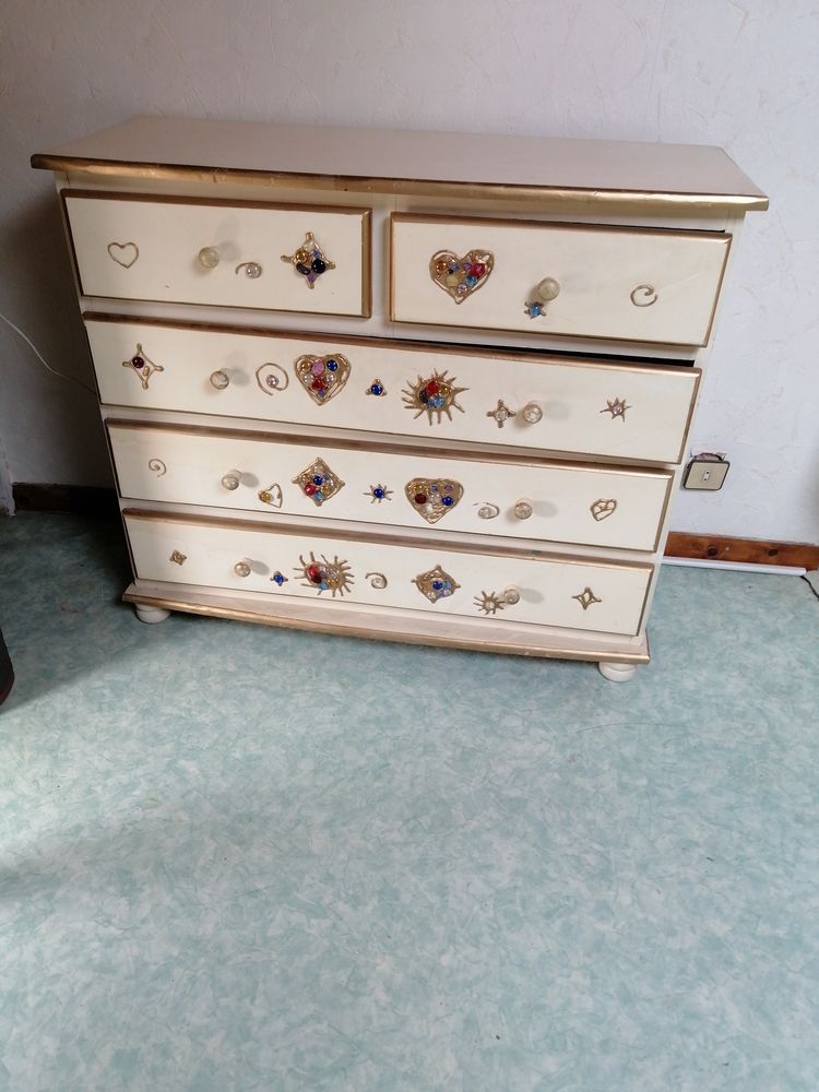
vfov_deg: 67.3
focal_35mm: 26
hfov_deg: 53.1
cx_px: 410
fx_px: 820
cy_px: 546
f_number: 1.8
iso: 100
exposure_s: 1/33.3
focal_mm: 3.95
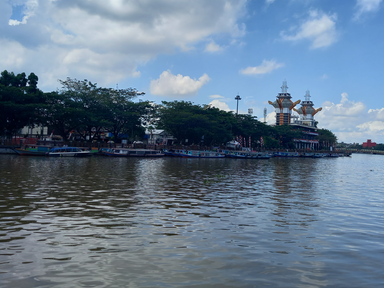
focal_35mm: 35
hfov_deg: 52.6
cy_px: 119
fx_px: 388
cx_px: 195
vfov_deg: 40.6
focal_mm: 4.6
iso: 25
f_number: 2
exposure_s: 1/752
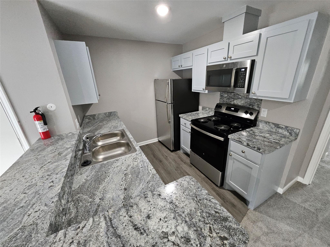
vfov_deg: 89.9
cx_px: 165
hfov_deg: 106.2
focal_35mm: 13
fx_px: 124
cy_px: 124
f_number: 2.2
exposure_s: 1/60
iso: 400
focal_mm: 1.7
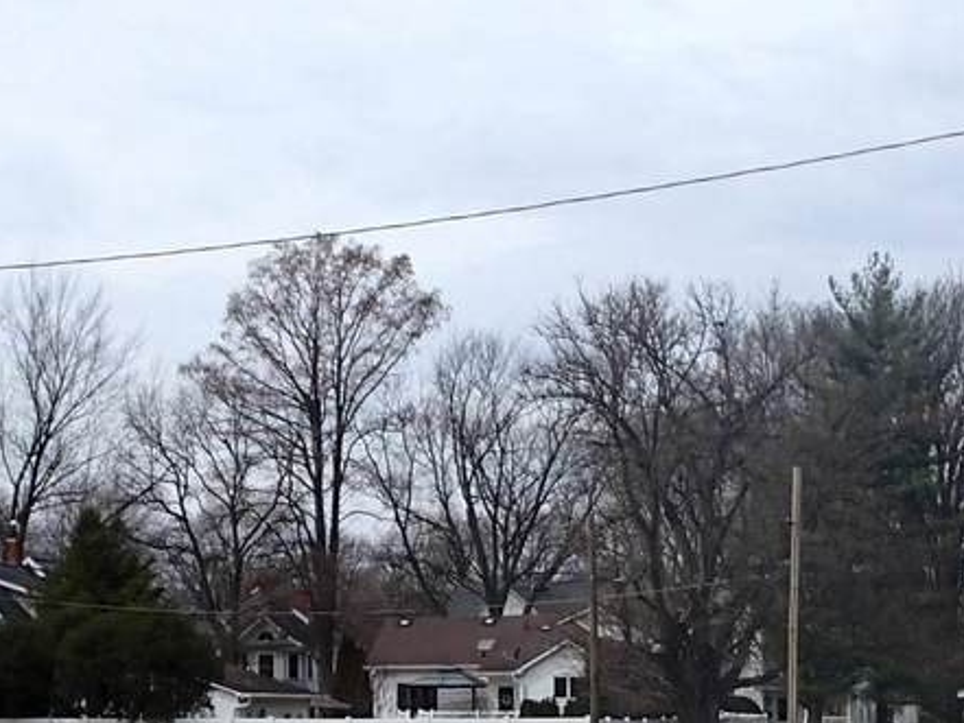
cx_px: 660
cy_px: 834
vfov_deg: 16.4
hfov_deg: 22.4
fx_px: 2423
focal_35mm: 87
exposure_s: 1/200
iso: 100
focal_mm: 5.5
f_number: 9
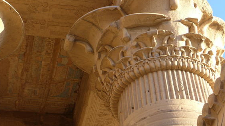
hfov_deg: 21.4
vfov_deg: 12.1
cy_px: 87
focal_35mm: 100
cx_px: 106
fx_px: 597
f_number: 2.8
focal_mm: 14.7
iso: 80
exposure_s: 1/320
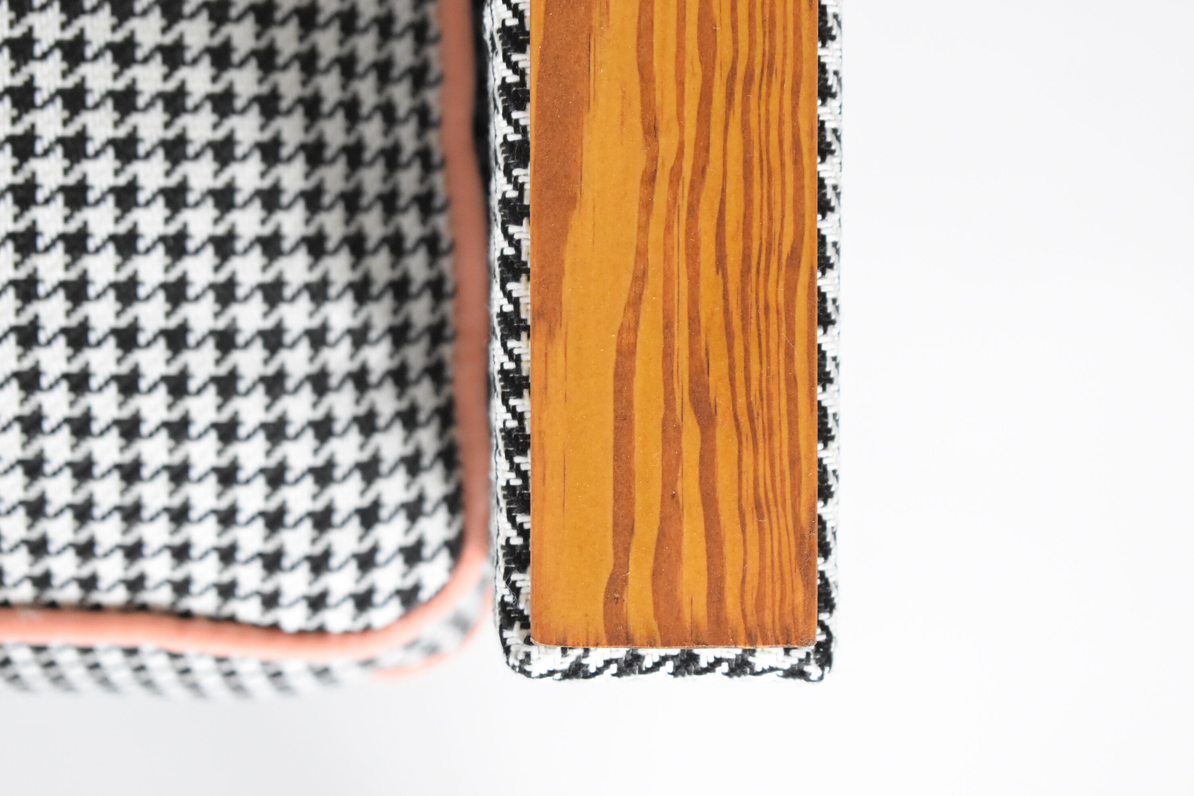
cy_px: 400
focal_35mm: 84
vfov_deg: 16.4
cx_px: 603
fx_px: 2769
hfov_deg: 24.3
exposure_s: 1/100
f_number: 5.6
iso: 3200
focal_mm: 55
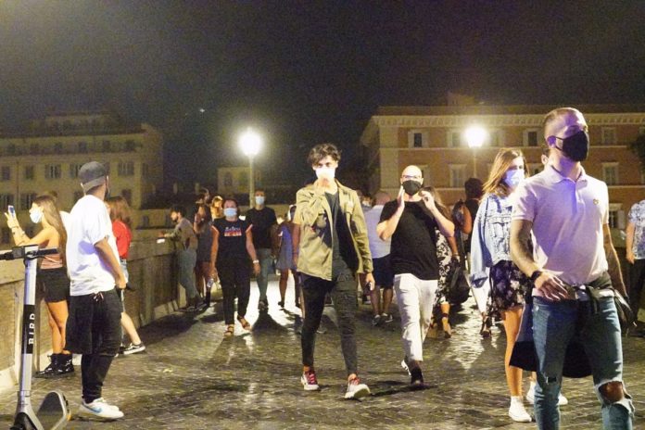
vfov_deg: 23.4
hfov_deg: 34.5
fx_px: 1039
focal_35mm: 58
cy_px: 215
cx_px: 322
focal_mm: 39
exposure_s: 1/100
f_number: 4.5
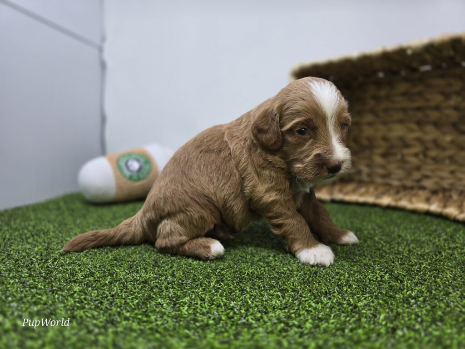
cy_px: 174
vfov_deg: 58.9
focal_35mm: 23
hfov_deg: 73.9
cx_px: 232
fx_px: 309
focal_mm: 6.3
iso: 50
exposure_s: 1/120
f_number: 1.7
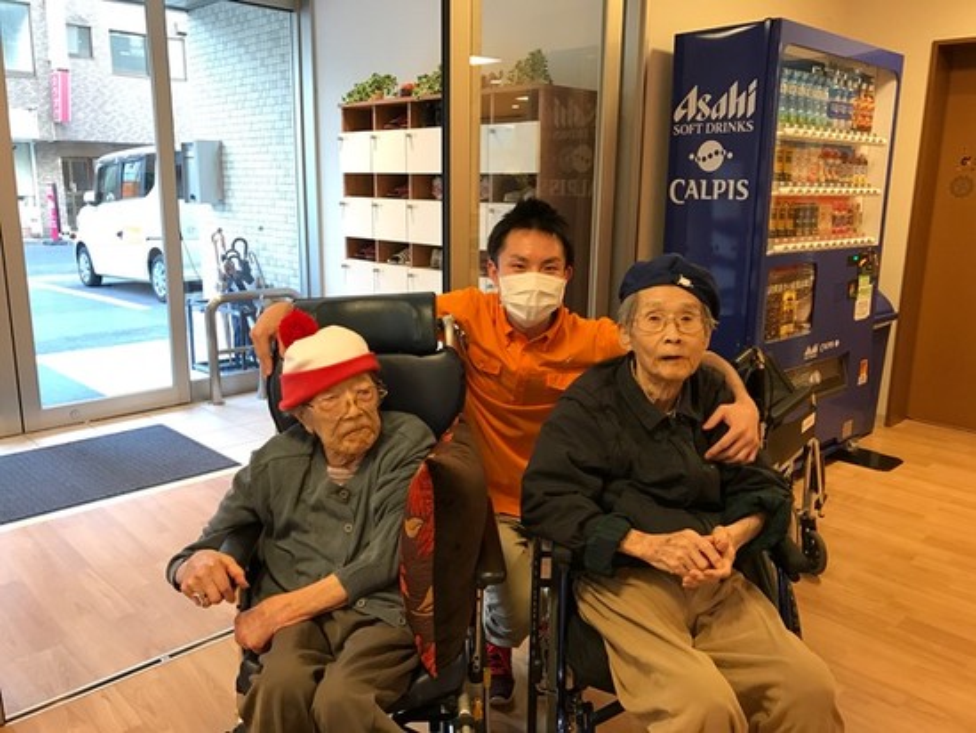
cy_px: 366
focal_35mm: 28
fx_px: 790
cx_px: 488
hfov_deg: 63.4
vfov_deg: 49.8
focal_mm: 3.99
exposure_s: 1/30
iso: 32
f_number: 1.8
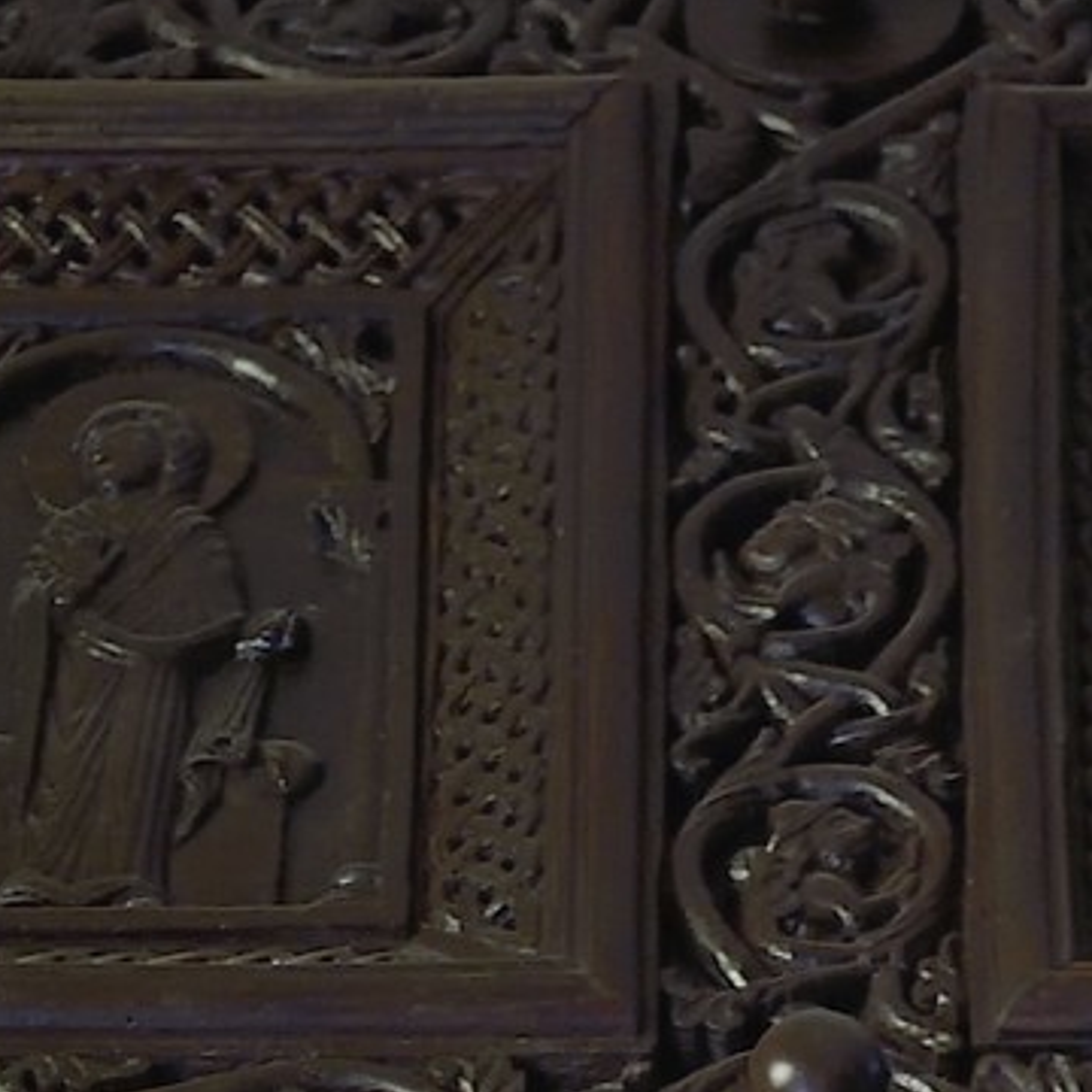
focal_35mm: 255
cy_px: 3579
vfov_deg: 6.2
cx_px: 831
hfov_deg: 6.9
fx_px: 9101
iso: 1600
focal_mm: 45
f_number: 6.3
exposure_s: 1/40
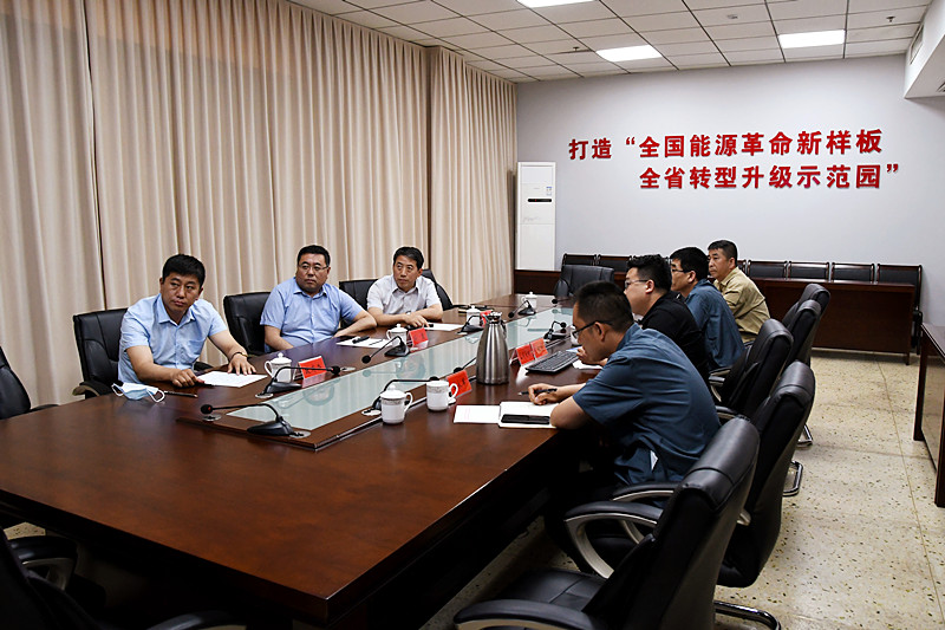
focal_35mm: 27
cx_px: 472
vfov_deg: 47.9
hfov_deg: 67.4
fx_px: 709
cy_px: 315
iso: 2000
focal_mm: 18
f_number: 5.6
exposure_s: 1/125
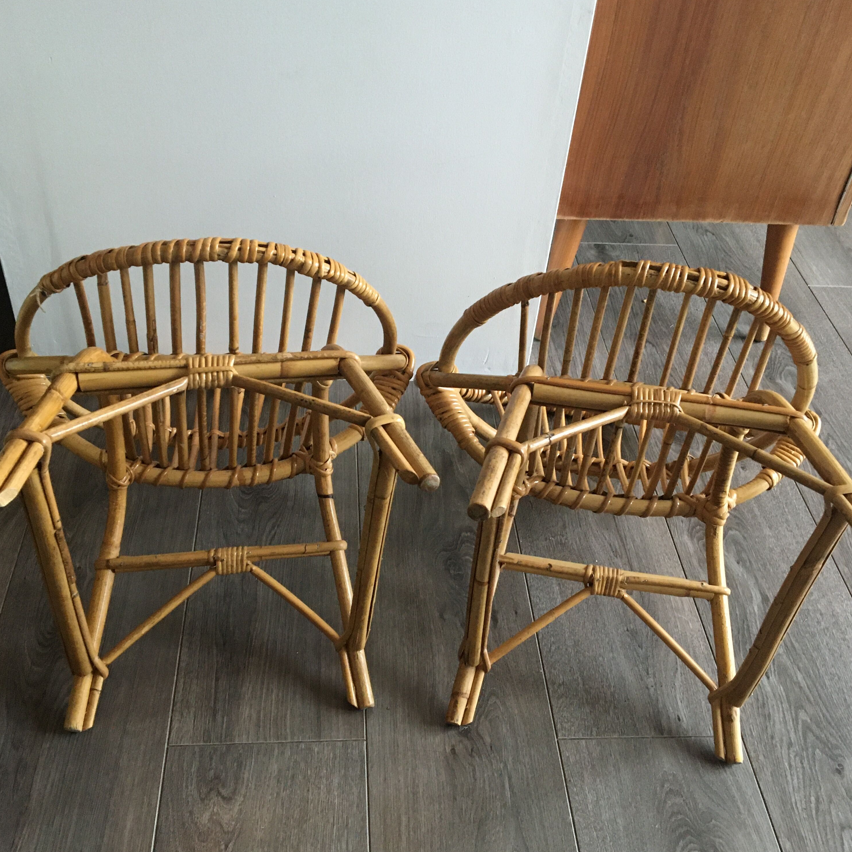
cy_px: 458
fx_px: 975
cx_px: 421
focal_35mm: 35
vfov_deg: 47.2
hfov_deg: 47.2
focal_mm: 4.15
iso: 200
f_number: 2.2
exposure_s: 1/33
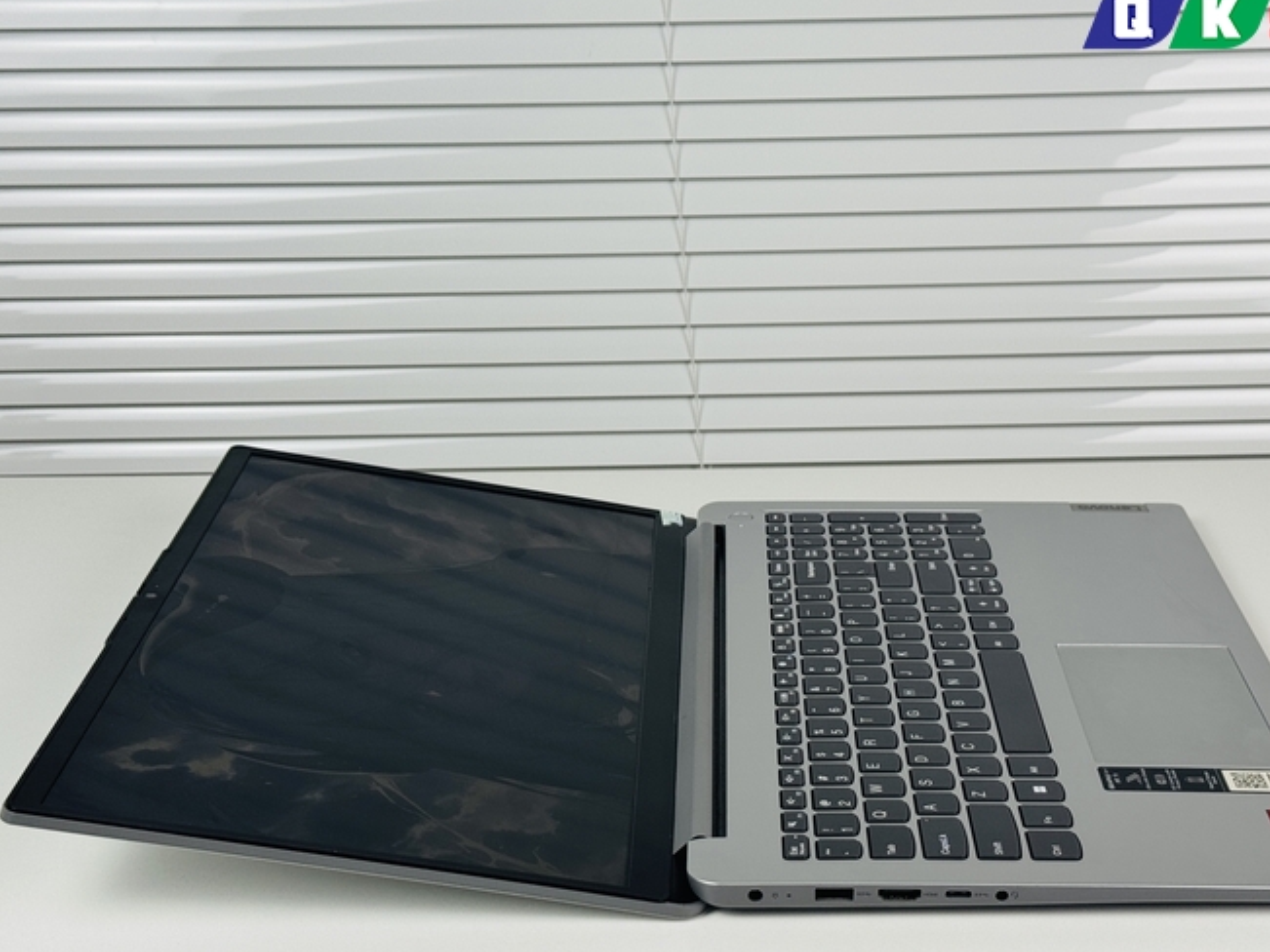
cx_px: 710
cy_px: 533
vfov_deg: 24.8
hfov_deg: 32.7
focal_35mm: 59
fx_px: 2164
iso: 50
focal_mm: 6.76
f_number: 1.78
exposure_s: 1/195
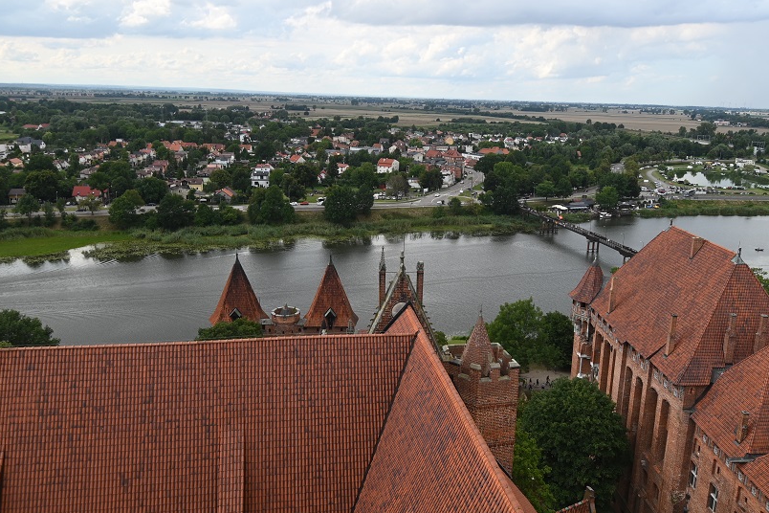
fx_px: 555
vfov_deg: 49.5
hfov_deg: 69.3
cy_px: 241
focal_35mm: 26
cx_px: 412
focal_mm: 15
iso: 100
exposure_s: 1/250
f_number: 5.6
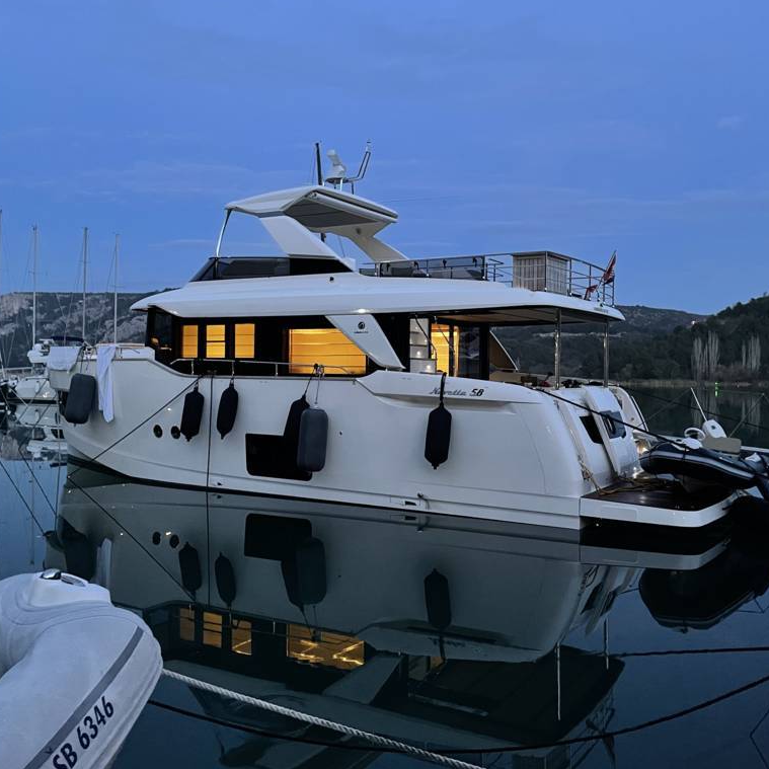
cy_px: 381
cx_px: 391
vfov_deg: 52.5
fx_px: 779
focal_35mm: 31
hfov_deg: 52.5
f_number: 1.6
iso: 1000
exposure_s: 1/30
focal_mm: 4.2
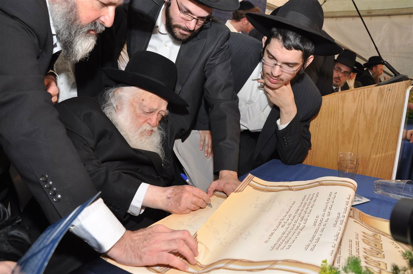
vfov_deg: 47.8
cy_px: 137
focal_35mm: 27
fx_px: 309
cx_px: 206
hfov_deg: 67.4
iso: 320
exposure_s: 1/60
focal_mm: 18
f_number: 5.6
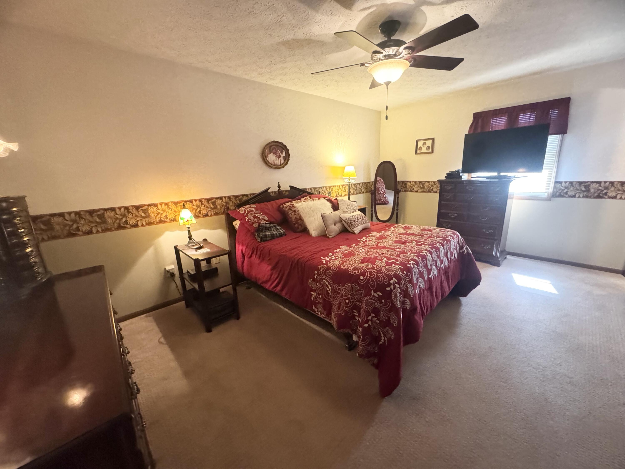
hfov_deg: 102.1
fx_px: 253
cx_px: 312
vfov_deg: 85.7
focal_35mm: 14
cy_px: 234
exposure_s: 1/60
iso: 1000
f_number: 2.2
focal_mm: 2.22
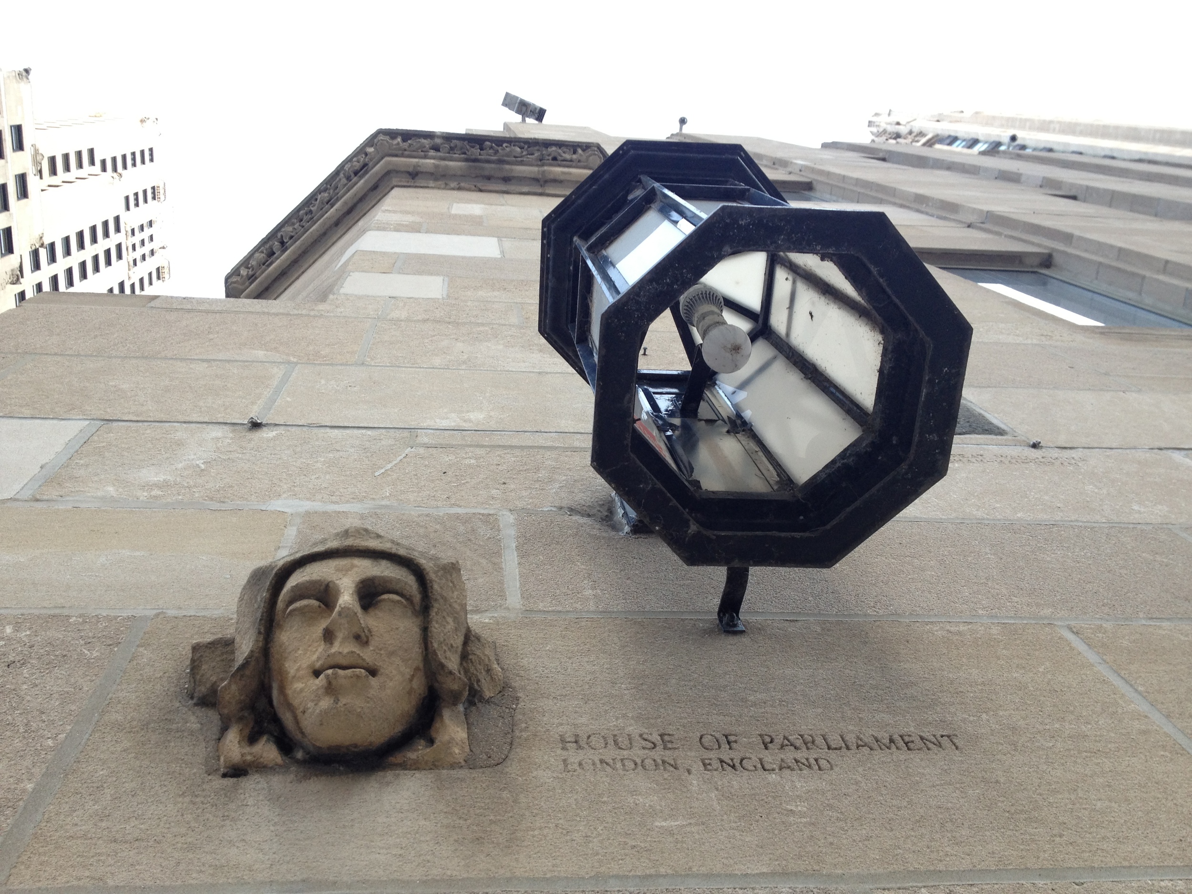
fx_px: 1205
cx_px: 596
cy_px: 447
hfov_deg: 52.6
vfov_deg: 40.7
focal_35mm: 35
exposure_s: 1/30
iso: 50
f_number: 2.4
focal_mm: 4.28
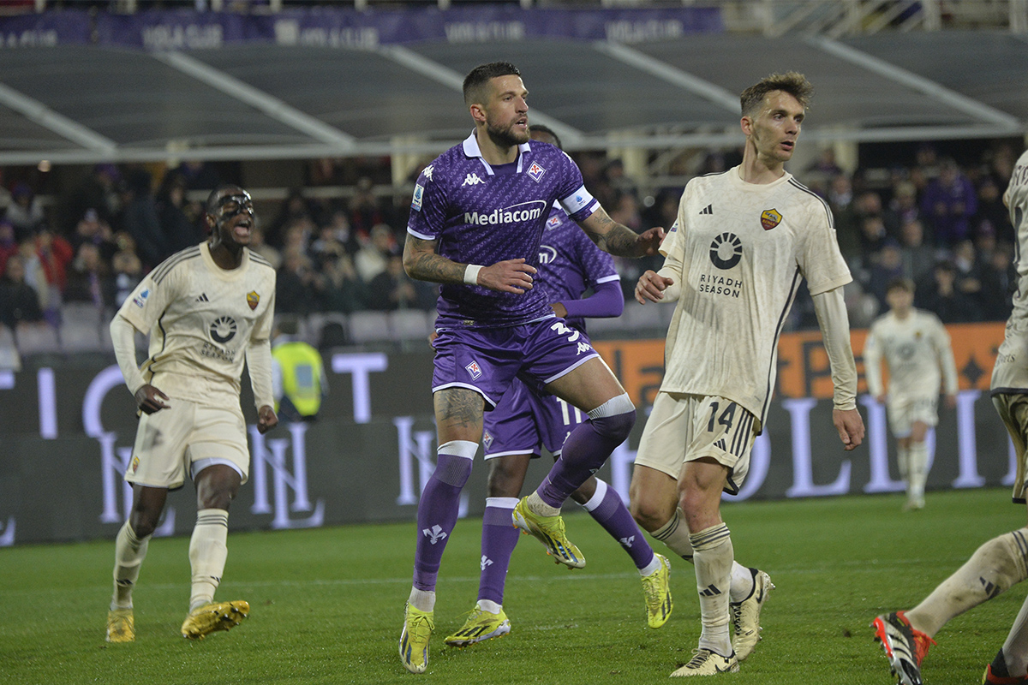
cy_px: 342
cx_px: 514
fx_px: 7995
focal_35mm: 280
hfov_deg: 7.4
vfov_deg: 4.9
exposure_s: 1/1000
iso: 3200
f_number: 5.6
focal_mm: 280
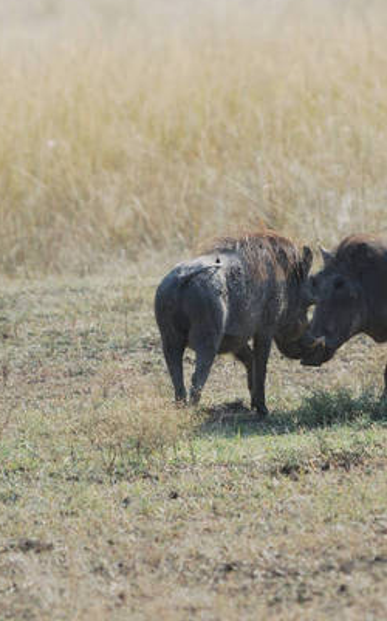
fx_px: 18072
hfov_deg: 1.2
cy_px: 314
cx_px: 297
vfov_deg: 2.0
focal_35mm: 1069
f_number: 5.6
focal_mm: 400
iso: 250
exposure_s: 1/400
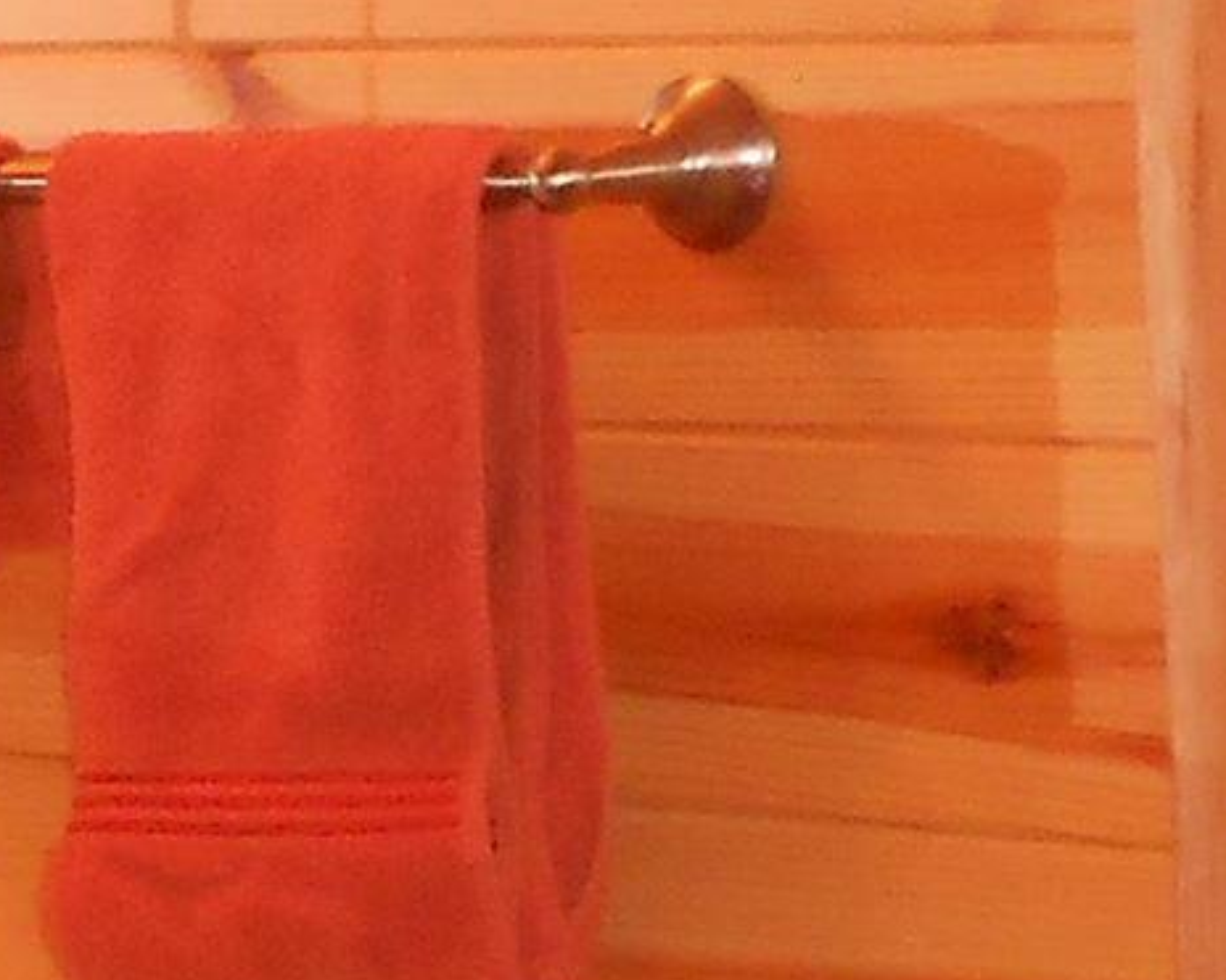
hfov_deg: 11.5
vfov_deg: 9.2
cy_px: 629
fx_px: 6095
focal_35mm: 168
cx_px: 853
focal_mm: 4.6
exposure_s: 1/25
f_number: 3.2
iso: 200
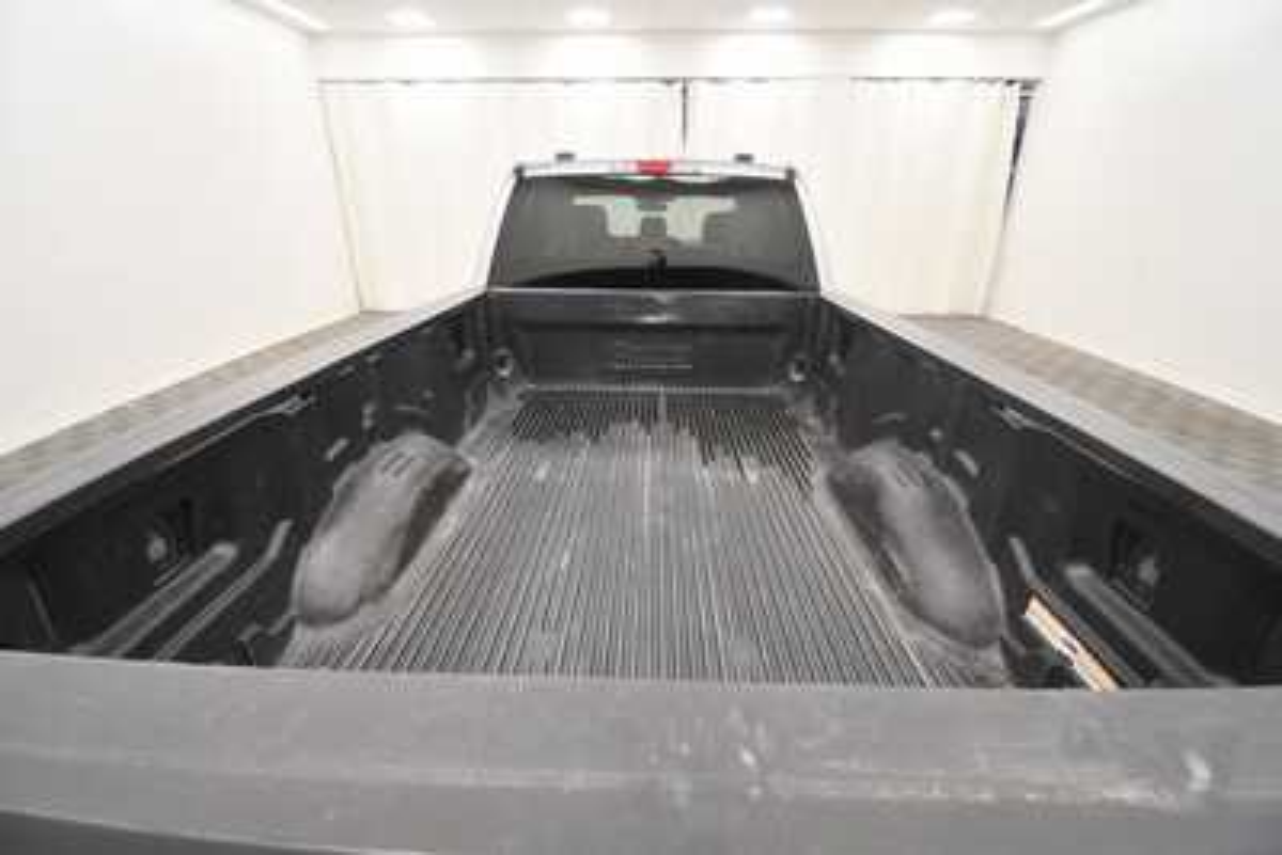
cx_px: 641
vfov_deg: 77.4
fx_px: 534
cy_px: 428
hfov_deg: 100.4
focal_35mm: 15
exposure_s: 1/125
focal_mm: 10
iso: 900
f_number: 4.5
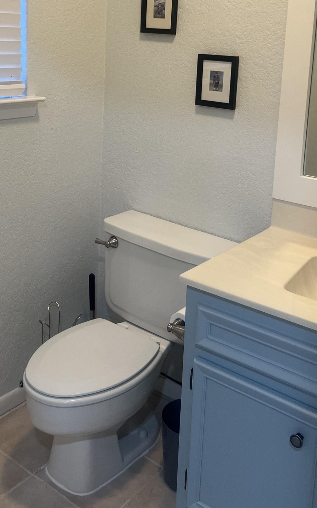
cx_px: 139
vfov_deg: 44.8
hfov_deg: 29.8
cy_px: 131
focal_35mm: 43
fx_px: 594
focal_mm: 5.7
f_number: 1.5
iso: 125
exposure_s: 1/120
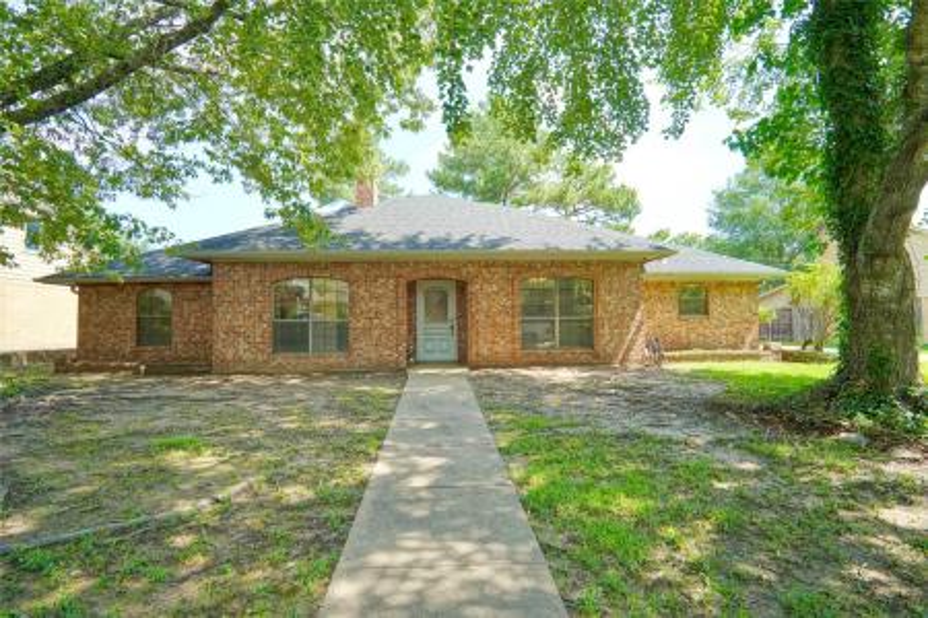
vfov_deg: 67.4
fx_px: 464
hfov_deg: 90.0
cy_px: 309
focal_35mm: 18
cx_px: 464
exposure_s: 1/200
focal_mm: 12
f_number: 8
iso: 1600
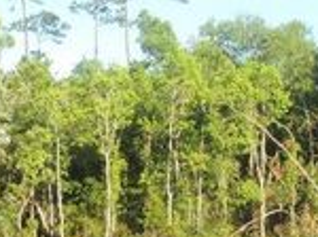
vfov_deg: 12.4
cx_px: 233
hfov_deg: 16.8
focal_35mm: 117
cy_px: 259
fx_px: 1073
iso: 100
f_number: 8.1
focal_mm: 6.2
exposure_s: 1/60
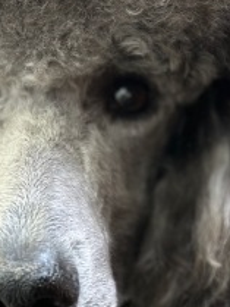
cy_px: 329
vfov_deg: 14.0
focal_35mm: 138
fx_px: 1221
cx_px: 70
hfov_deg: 10.7
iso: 250
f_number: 1.78
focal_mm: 6.86
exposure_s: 1/40
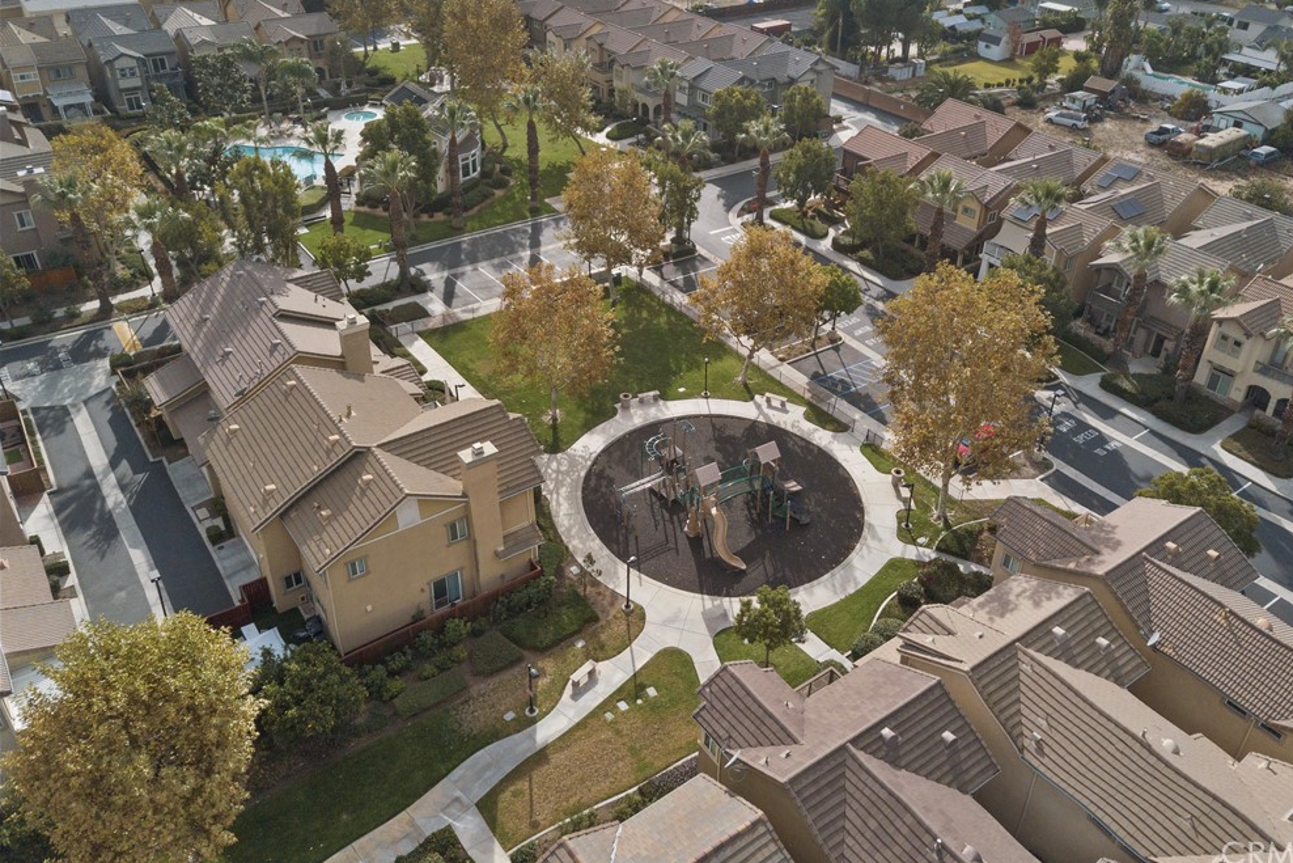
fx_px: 1006
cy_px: 370
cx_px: 669
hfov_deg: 65.4
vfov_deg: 46.3
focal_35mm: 28
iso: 100
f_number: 2.2
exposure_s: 1/3800
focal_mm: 4.73
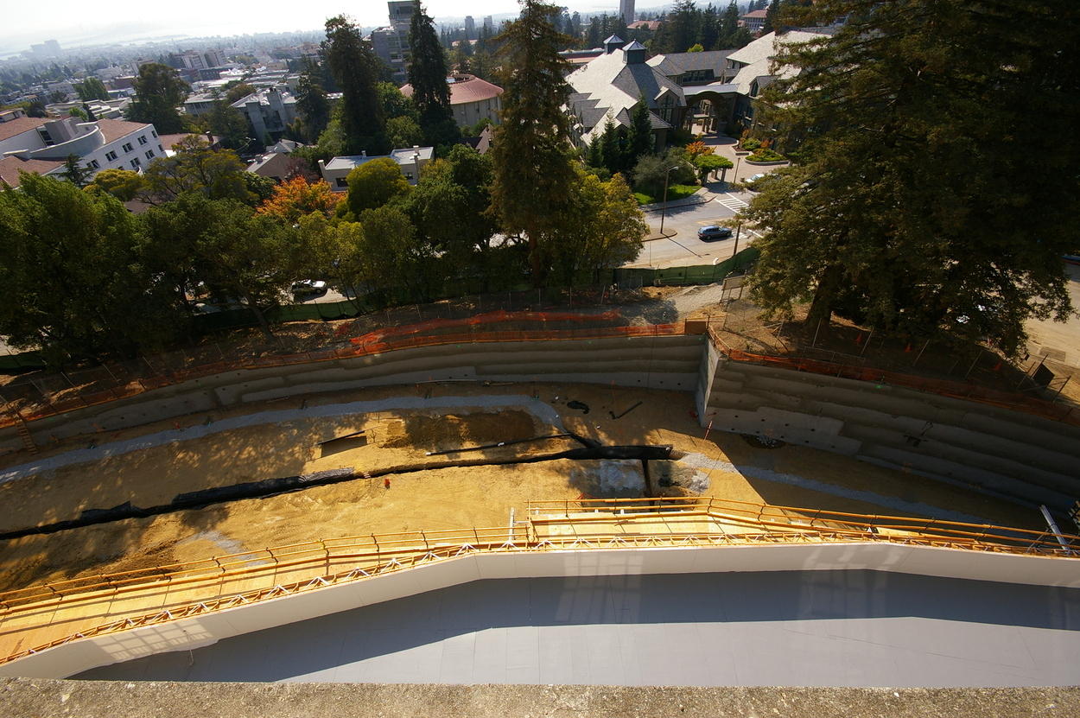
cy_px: 359
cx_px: 540
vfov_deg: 77.2
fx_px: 450
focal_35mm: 15
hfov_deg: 100.4
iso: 200
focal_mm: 10
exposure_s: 1/180
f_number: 11
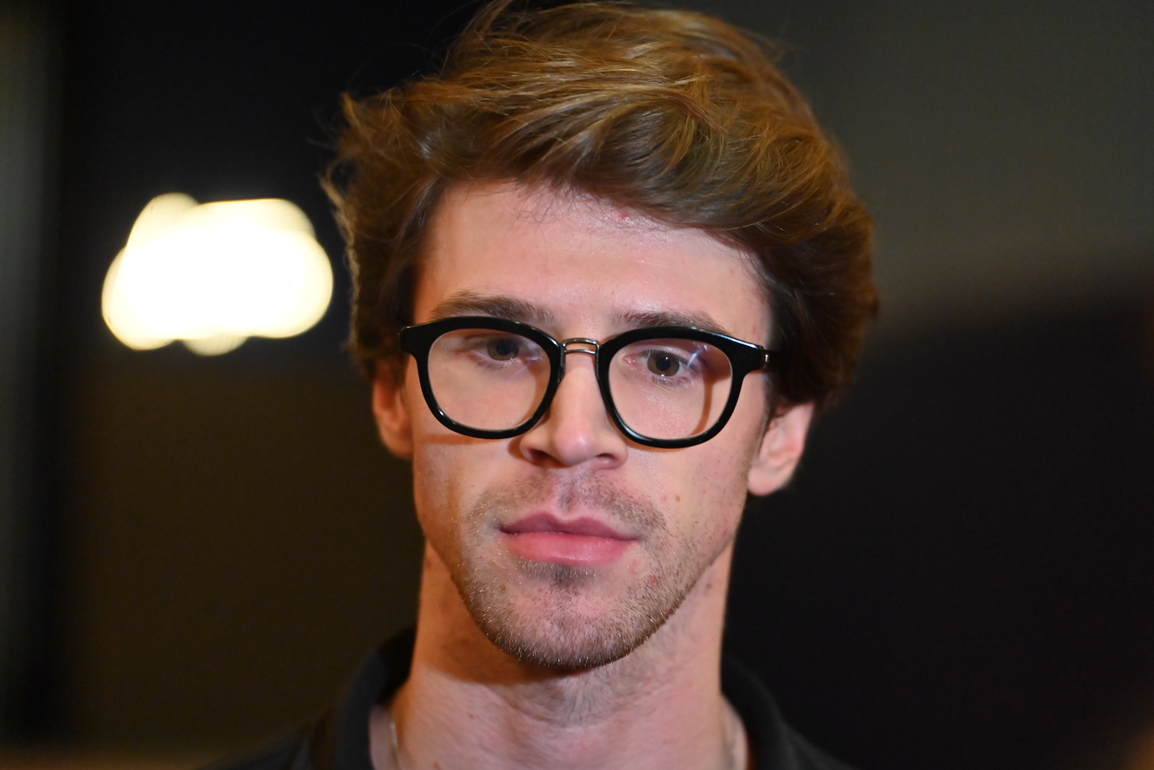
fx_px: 3846
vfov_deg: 11.4
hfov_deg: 17.1
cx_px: 577
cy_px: 385
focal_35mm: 120
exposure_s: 1/200
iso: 4000
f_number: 2.8
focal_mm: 120
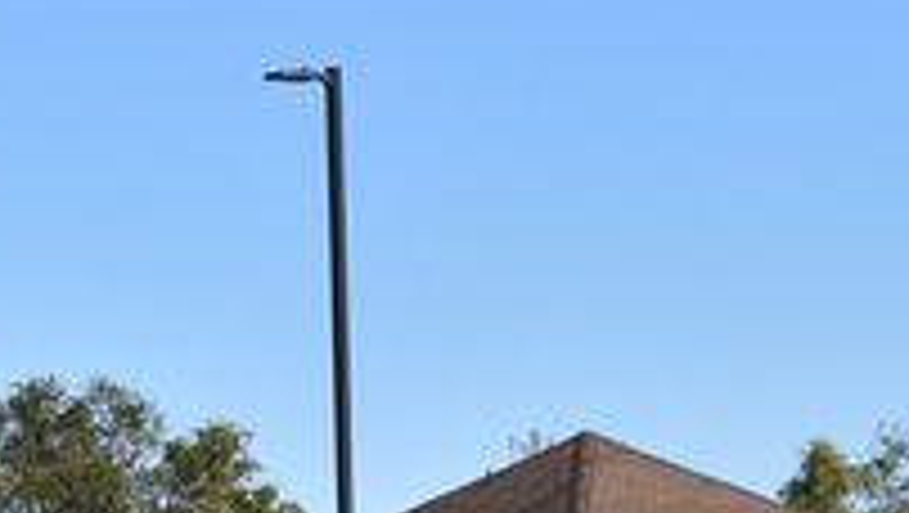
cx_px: 9
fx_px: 5395
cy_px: 718
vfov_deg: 5.4
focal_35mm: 224
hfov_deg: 9.6
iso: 100
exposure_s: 1/320
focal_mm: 45
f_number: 9
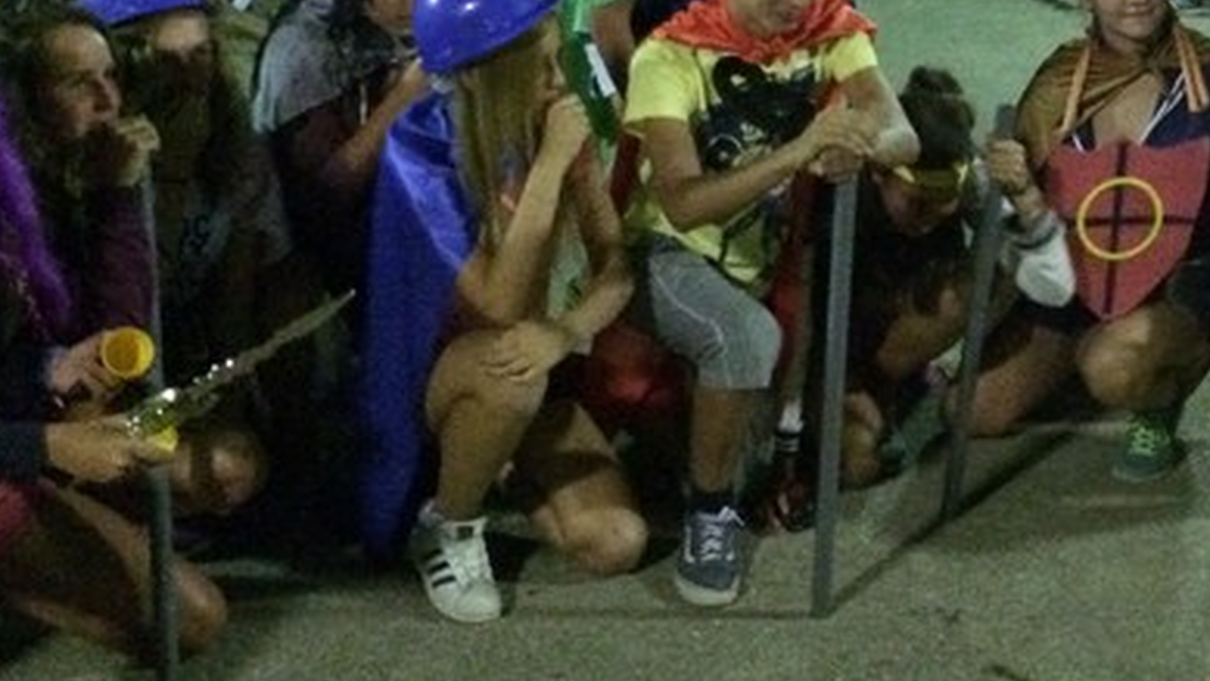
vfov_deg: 18.5
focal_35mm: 65
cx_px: 952
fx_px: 2086
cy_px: 249
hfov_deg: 31.6
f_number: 2.2
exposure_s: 1/17
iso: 1600
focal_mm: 4.15
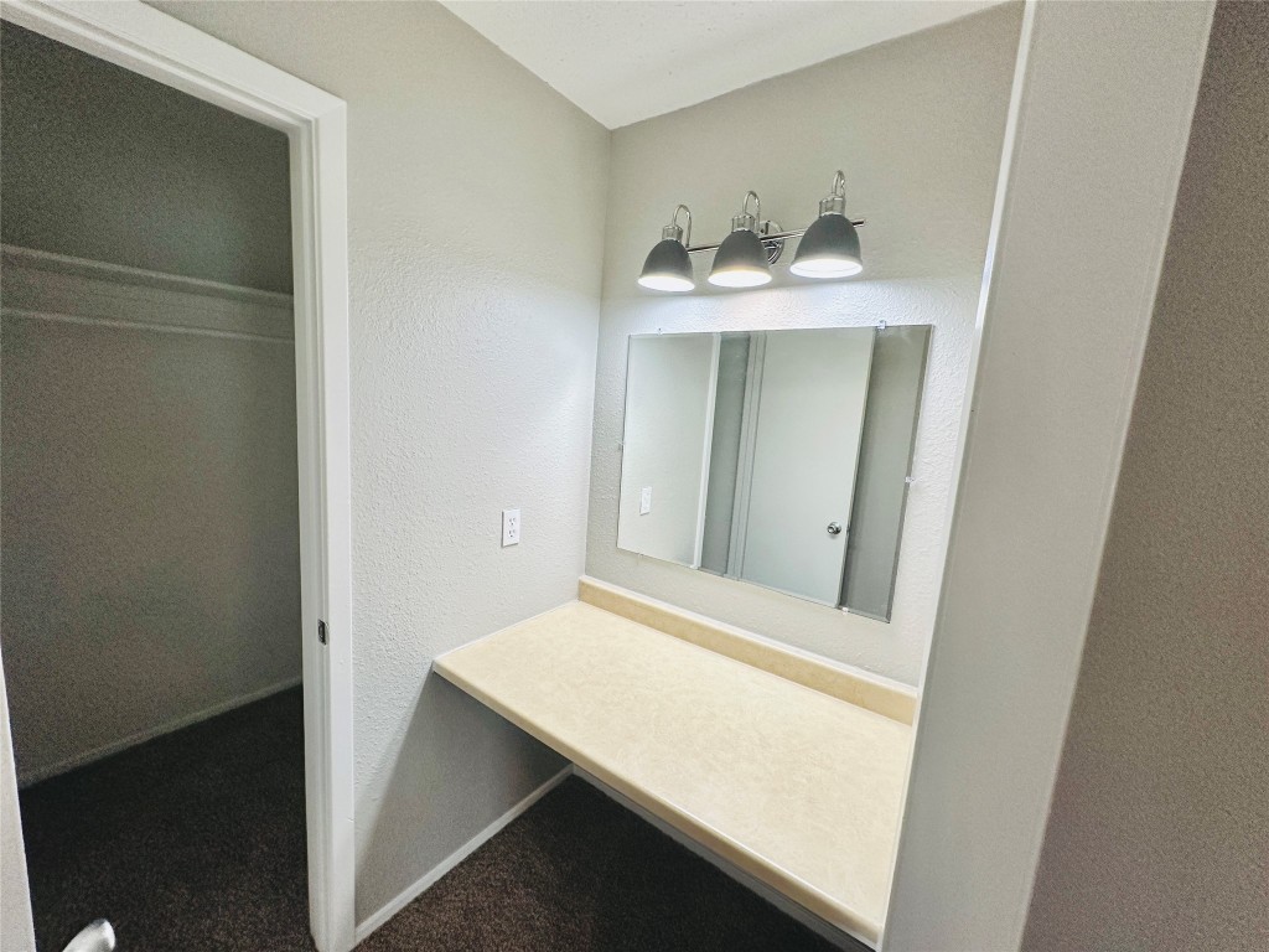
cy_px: 476
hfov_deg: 102.1
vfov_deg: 85.7
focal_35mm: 14
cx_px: 634
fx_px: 513
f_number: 2.2
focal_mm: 2.22
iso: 200
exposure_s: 1/120
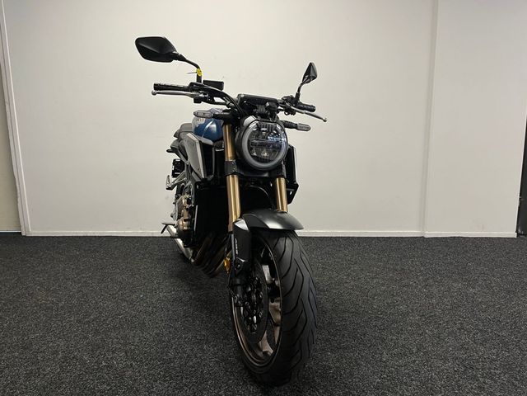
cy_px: 198
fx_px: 396
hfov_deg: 67.3
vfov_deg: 53.1
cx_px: 264
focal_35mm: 26
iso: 80
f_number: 1.6
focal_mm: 5.1
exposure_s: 1/50
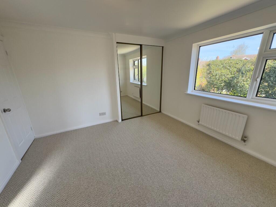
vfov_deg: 85.7
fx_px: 112
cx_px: 138
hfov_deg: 102.1
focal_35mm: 14
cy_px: 104
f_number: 2.2
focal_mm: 2.22
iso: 40
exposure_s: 1/117
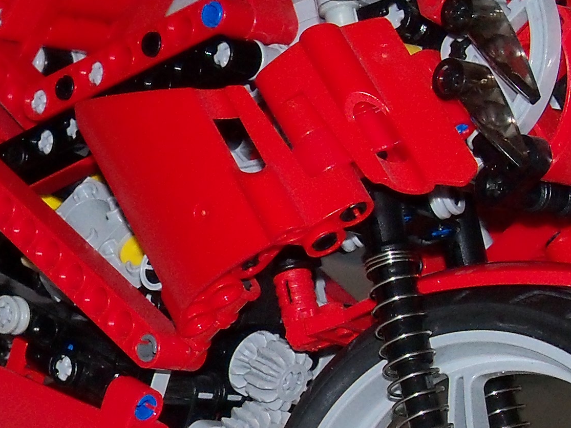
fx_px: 3183
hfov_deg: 10.2
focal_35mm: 193
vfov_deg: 7.7
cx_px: 27
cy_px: 431
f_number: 4
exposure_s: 1/30
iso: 200
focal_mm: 10.5
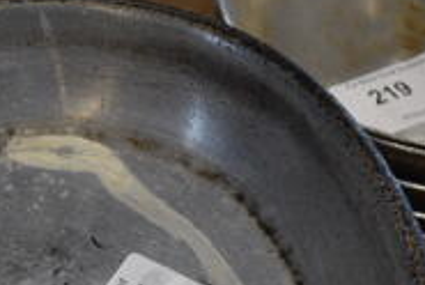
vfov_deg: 14.7
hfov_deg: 22.2
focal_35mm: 89
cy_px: 386
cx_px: 30
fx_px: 1052
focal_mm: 18
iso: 1100
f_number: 3.5
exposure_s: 1/125
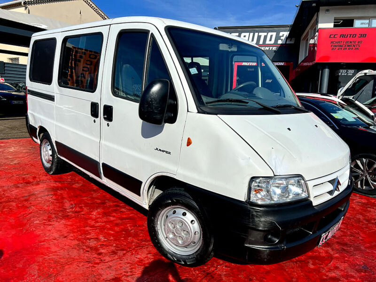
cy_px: 141
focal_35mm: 26
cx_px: 188
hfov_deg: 67.3
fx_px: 282
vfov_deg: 53.1
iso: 50
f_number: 1.5
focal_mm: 5.7
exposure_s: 1/11364
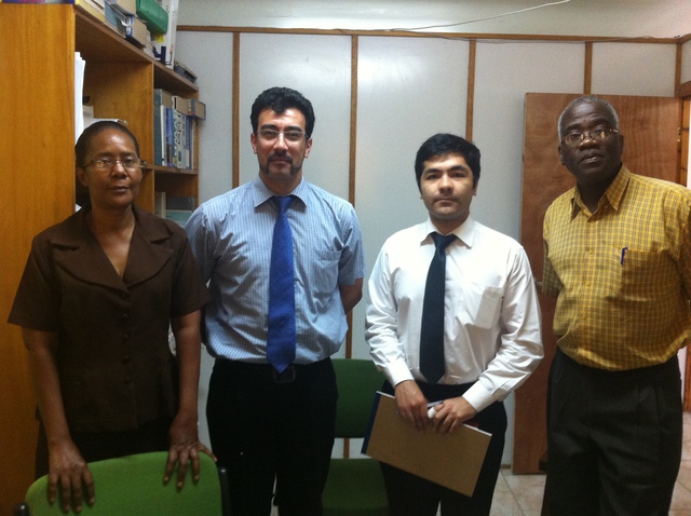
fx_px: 698
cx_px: 346
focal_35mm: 35
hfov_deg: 52.7
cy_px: 258
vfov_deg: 40.6
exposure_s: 1/17
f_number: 2.8
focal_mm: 3.85
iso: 250
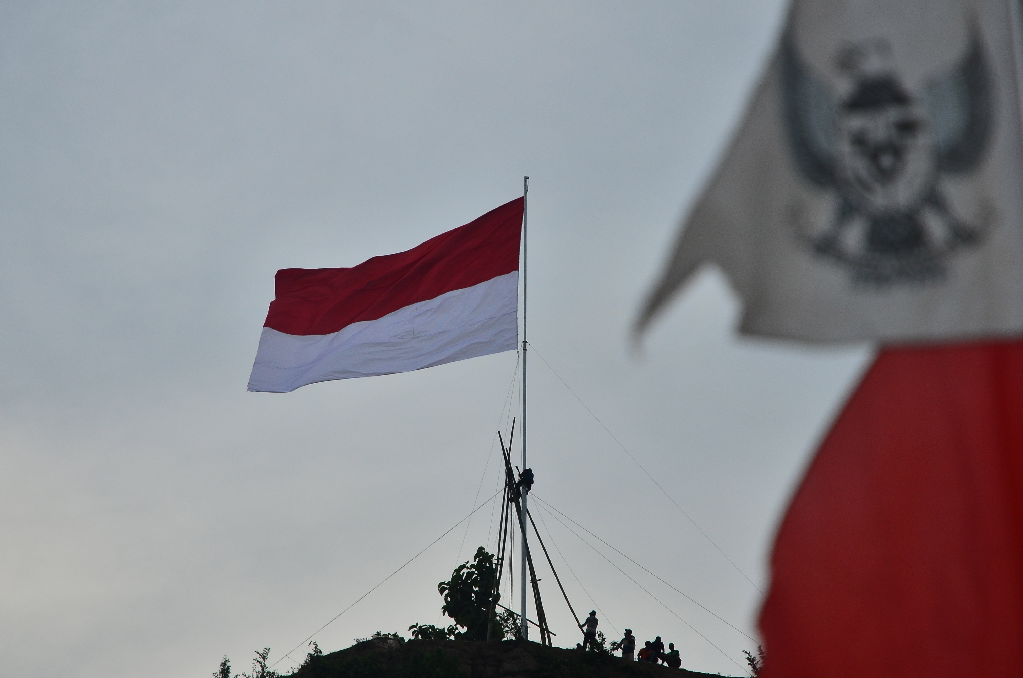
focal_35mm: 128
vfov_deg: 10.7
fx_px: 3616
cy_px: 339
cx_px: 512
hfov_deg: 16.1
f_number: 5.6
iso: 200
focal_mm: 85
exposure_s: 1/250
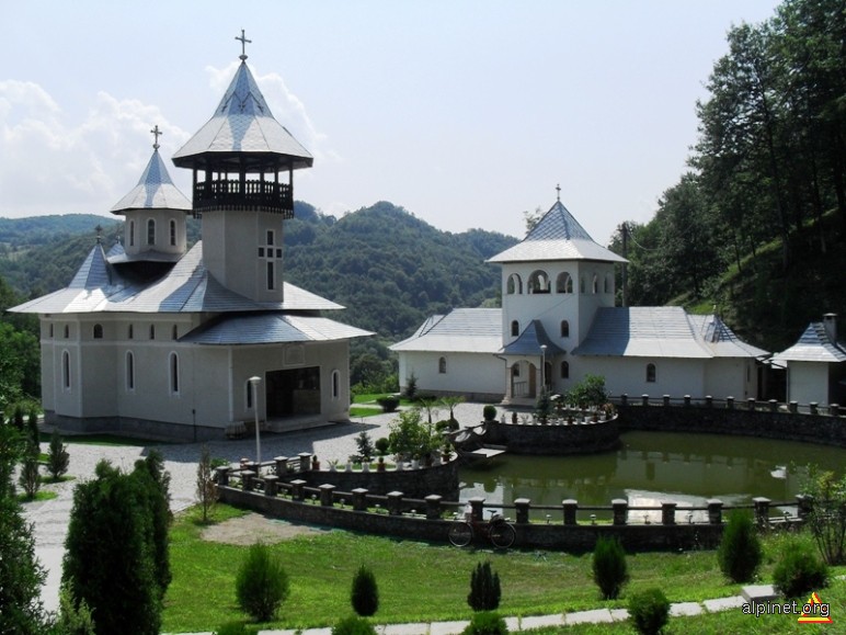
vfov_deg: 40.7
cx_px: 423
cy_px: 318
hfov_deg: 52.6
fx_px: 855
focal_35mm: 35
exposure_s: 1/350
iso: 100
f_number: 8.4
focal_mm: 6.3
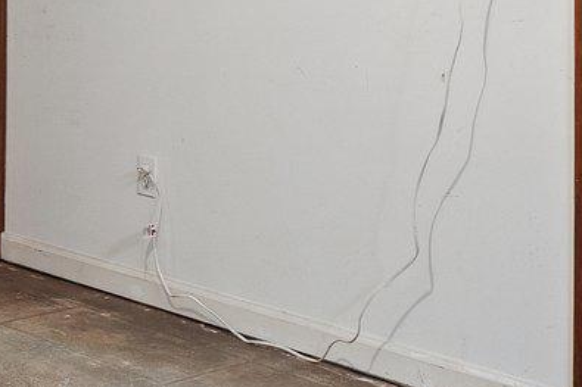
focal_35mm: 83
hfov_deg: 23.0
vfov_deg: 15.7
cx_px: -65
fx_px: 1341
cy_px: -105
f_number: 8
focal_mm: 16
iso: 500
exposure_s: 1
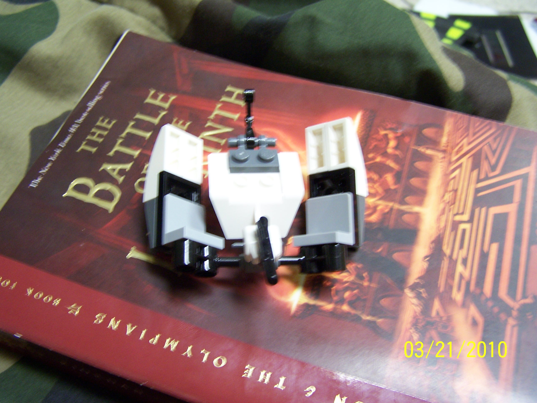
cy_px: 202
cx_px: 268
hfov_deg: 49.0
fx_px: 589
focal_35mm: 38
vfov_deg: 37.7
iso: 140
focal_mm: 6.3
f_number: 2.8
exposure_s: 1/10
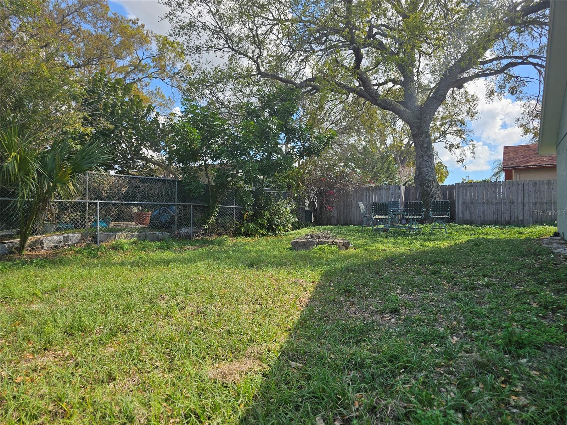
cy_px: 212
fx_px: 377
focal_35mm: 23
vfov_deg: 58.9
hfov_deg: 73.9
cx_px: 284
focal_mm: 6.3
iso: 10
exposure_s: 1/399
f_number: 1.7
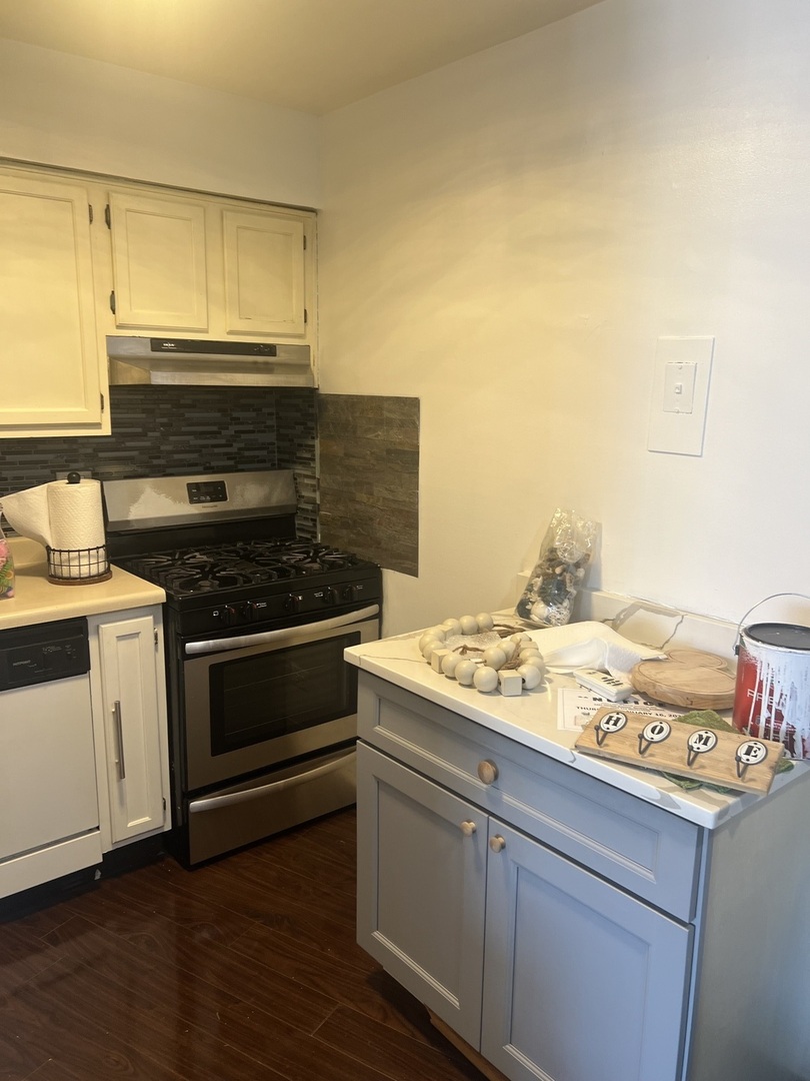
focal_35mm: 26
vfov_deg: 67.3
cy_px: 540
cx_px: 405
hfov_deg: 53.1
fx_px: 811
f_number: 1.5
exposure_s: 1/60
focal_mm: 5.7
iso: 80
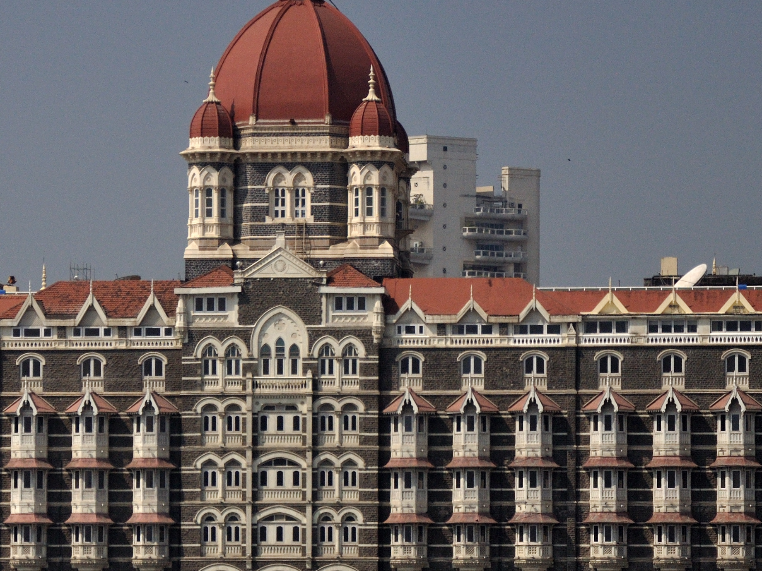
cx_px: 269
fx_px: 5173
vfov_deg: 6.3
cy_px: 378
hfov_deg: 8.4
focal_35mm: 235
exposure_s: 1/1500
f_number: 5.6
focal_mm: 70
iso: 400
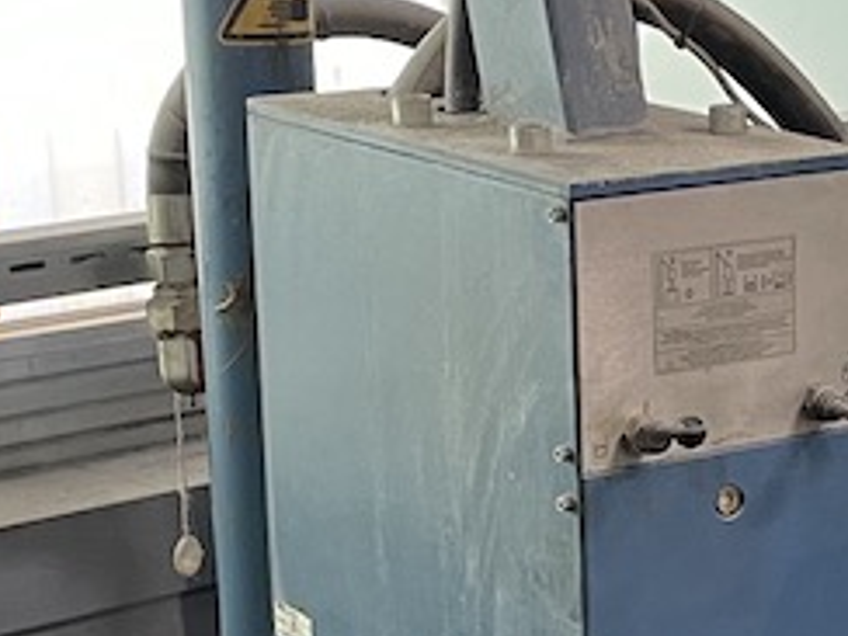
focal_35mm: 129
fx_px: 3160
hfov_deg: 14.8
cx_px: 1011
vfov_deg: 11.4
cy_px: 537
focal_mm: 4.2
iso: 100
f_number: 1.6
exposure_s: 1/50
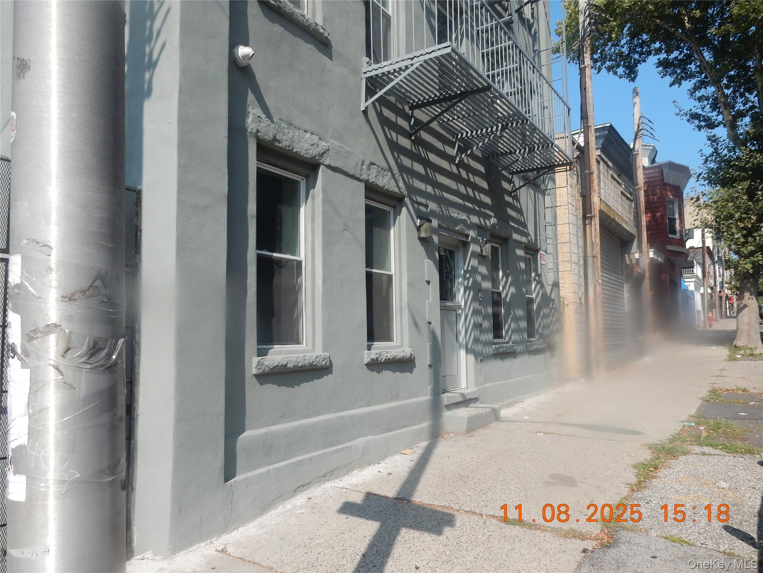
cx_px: 382
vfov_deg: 54.9
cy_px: 286
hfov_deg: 69.4
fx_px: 551
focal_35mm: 25
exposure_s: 1/800
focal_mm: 4.5
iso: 125
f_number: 4.2
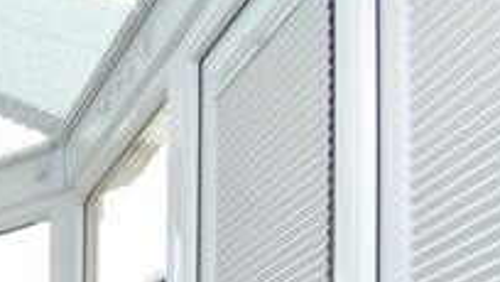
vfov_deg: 12.8
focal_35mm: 79
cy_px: 612
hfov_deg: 15.4
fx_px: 1048
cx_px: -684
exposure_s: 1/200
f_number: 6.3
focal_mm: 10
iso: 100
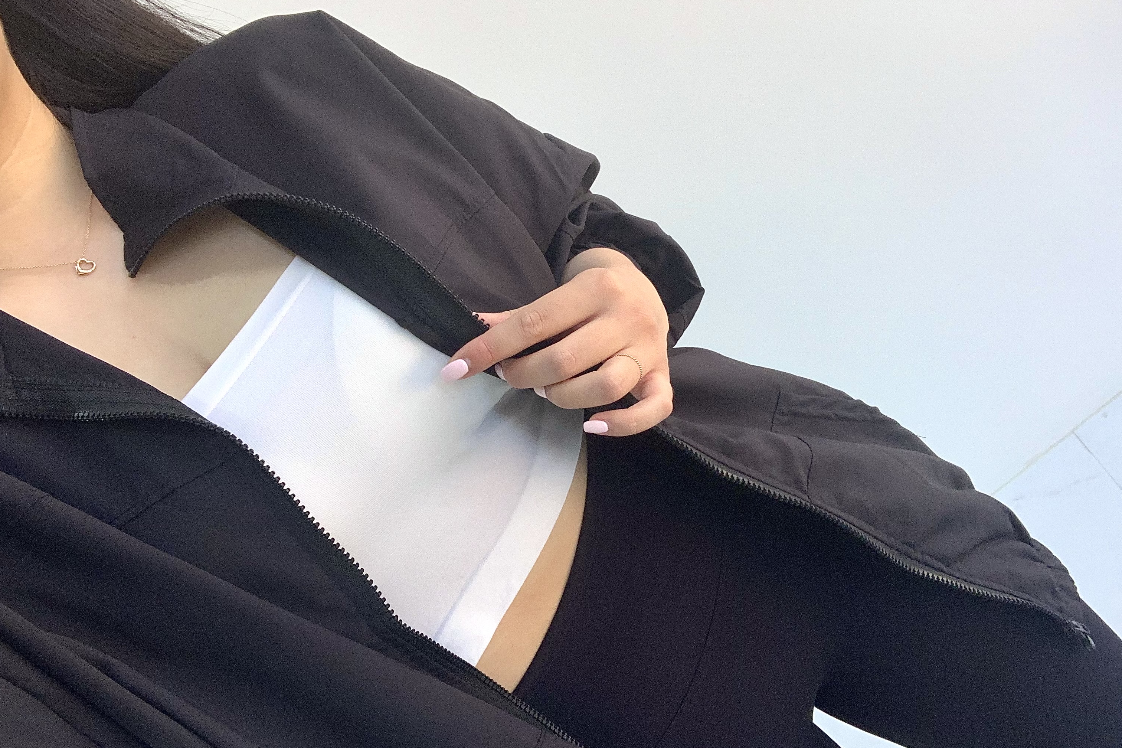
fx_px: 1060
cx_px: 551
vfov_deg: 38.9
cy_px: 384
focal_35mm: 34
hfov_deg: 55.8
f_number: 2.2
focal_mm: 2.87
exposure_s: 1/120
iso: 40
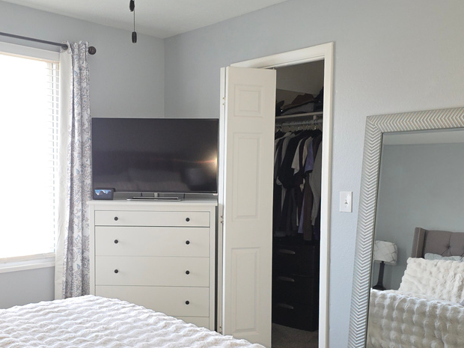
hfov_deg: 48.6
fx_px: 509
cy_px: 207
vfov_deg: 37.6
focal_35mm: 38
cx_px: 182
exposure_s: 1/60
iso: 125
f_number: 1.7
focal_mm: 6.3
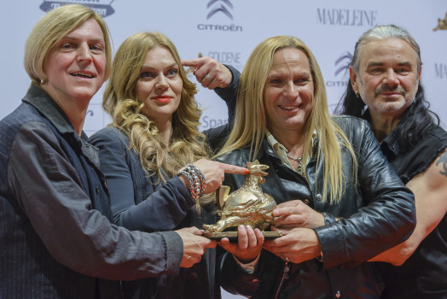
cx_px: 224
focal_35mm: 110
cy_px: 150
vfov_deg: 12.5
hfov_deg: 18.6
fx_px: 1367
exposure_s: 1/320
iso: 800
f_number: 6.3
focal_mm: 110
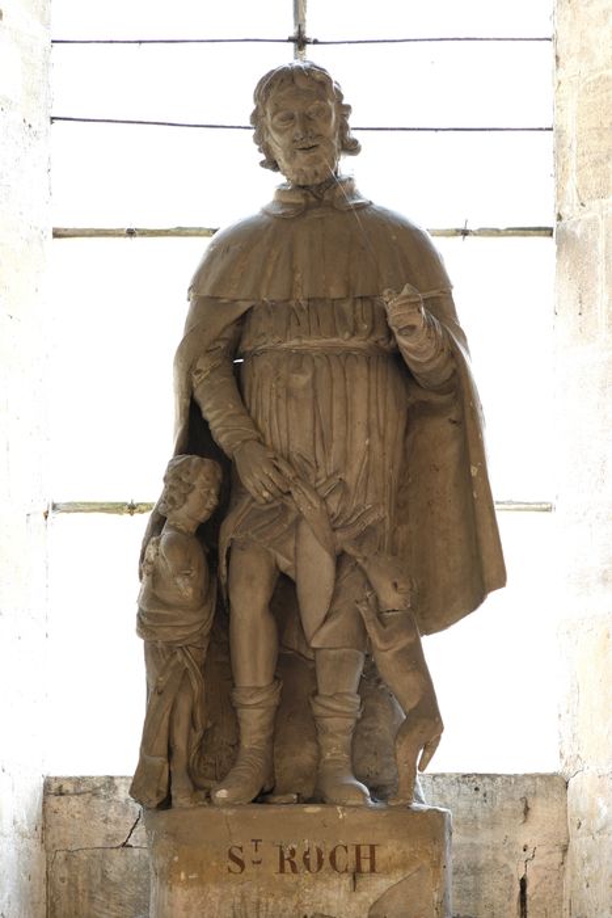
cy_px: 459
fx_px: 4587
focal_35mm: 180
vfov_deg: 11.4
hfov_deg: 7.6
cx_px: 306
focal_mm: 180
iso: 64
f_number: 13
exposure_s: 2
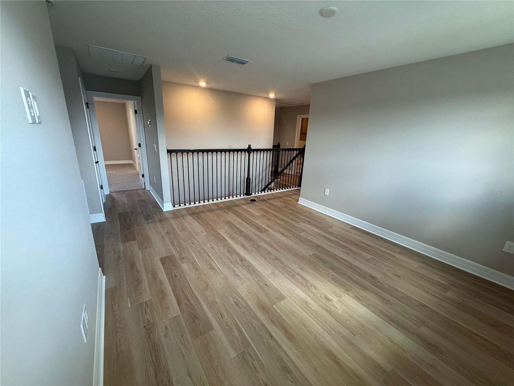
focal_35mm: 14
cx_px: 257
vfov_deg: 85.7
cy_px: 193
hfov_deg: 102.1
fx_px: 208
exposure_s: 1/120
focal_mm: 2.22
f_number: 2.2
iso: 320
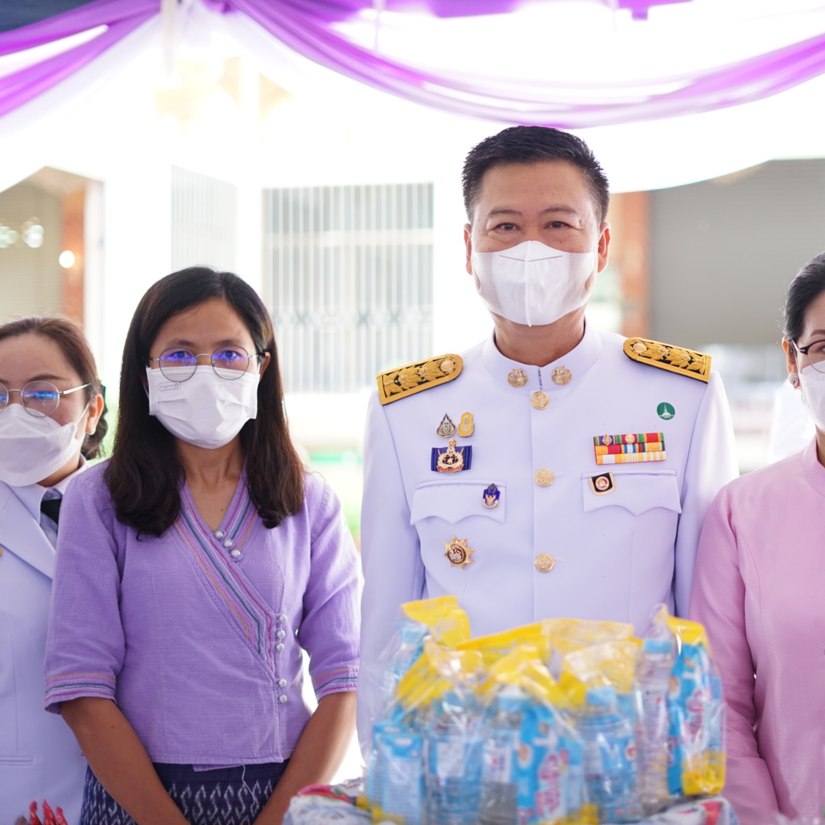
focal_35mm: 64
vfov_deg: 26.9
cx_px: 582
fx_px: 1726
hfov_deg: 26.7
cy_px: 412
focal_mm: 50
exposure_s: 1/80
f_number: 1.8
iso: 400
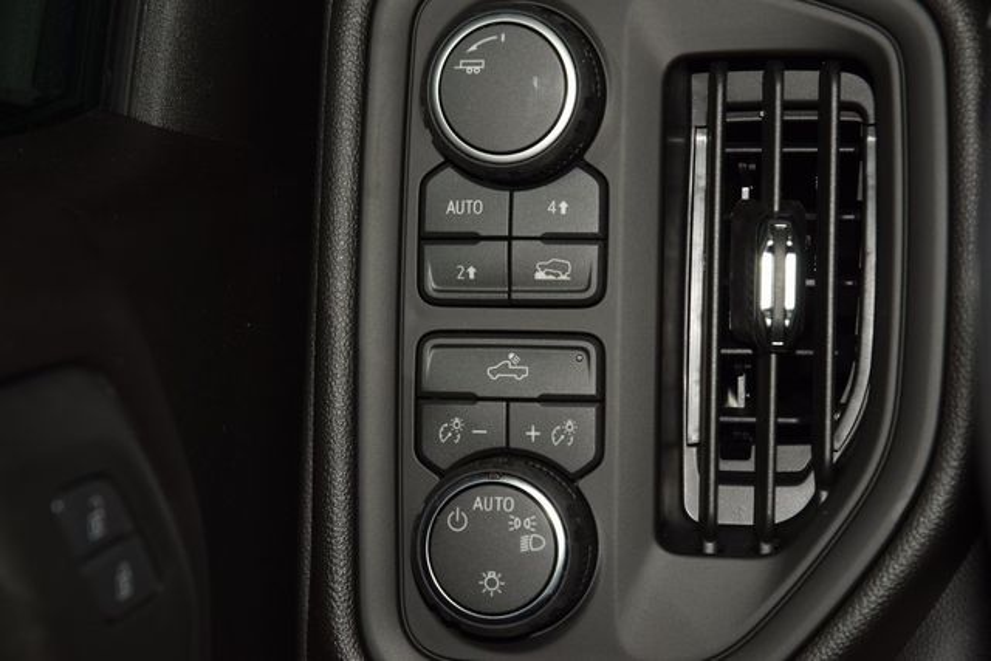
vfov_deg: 13.0
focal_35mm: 105
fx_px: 2891
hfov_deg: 19.5
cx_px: 496
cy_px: 330
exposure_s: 1/125
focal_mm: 70
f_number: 8
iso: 100
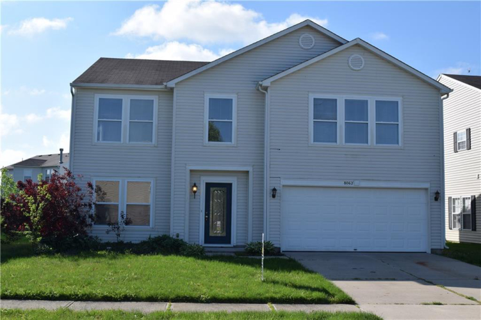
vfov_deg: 30.8
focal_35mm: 44
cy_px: 160
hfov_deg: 45.0
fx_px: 581
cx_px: 240
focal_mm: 29
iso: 200
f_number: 8
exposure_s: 1/500
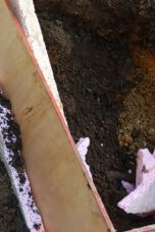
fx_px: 407
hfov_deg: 20.0
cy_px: 21
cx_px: -40
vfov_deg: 30.4
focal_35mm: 63
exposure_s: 1/193
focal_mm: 5.59
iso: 50
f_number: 1.88
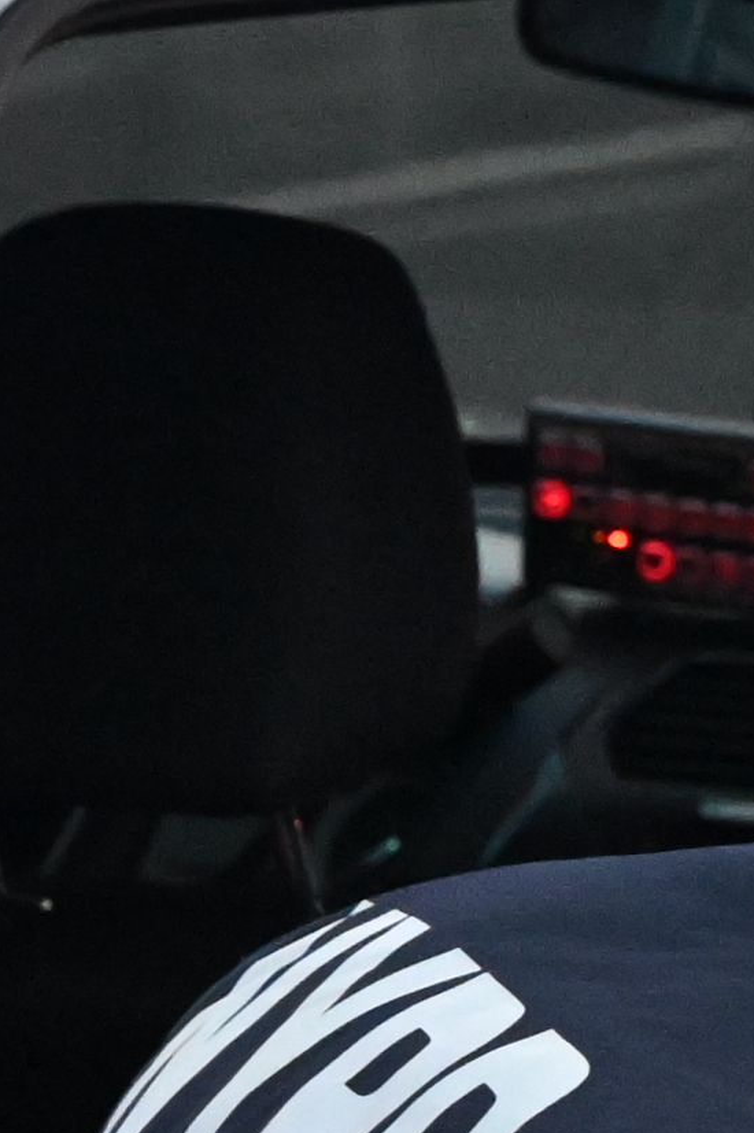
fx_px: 28297
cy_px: 1776
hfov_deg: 1.5
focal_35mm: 900
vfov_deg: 2.3
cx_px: -1858
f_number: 5.6
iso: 6400
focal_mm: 120
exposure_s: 1/800
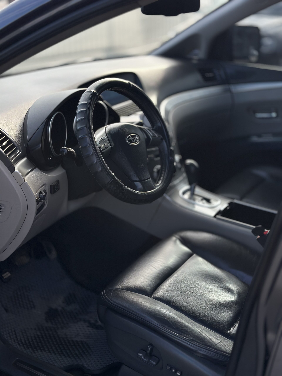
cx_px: 141
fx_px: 521
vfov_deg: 39.7
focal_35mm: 48
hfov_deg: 30.3
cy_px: 188
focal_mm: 6.86
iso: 80
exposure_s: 1/1212
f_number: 1.78
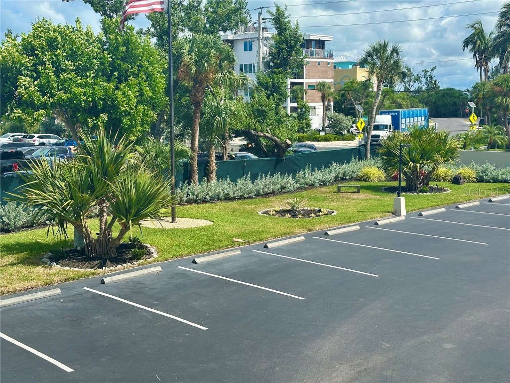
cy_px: 192
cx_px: 255
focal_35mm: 48
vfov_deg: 30.3
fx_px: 707
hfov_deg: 39.7
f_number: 1.78
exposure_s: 1/3876
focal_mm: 6.86
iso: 64
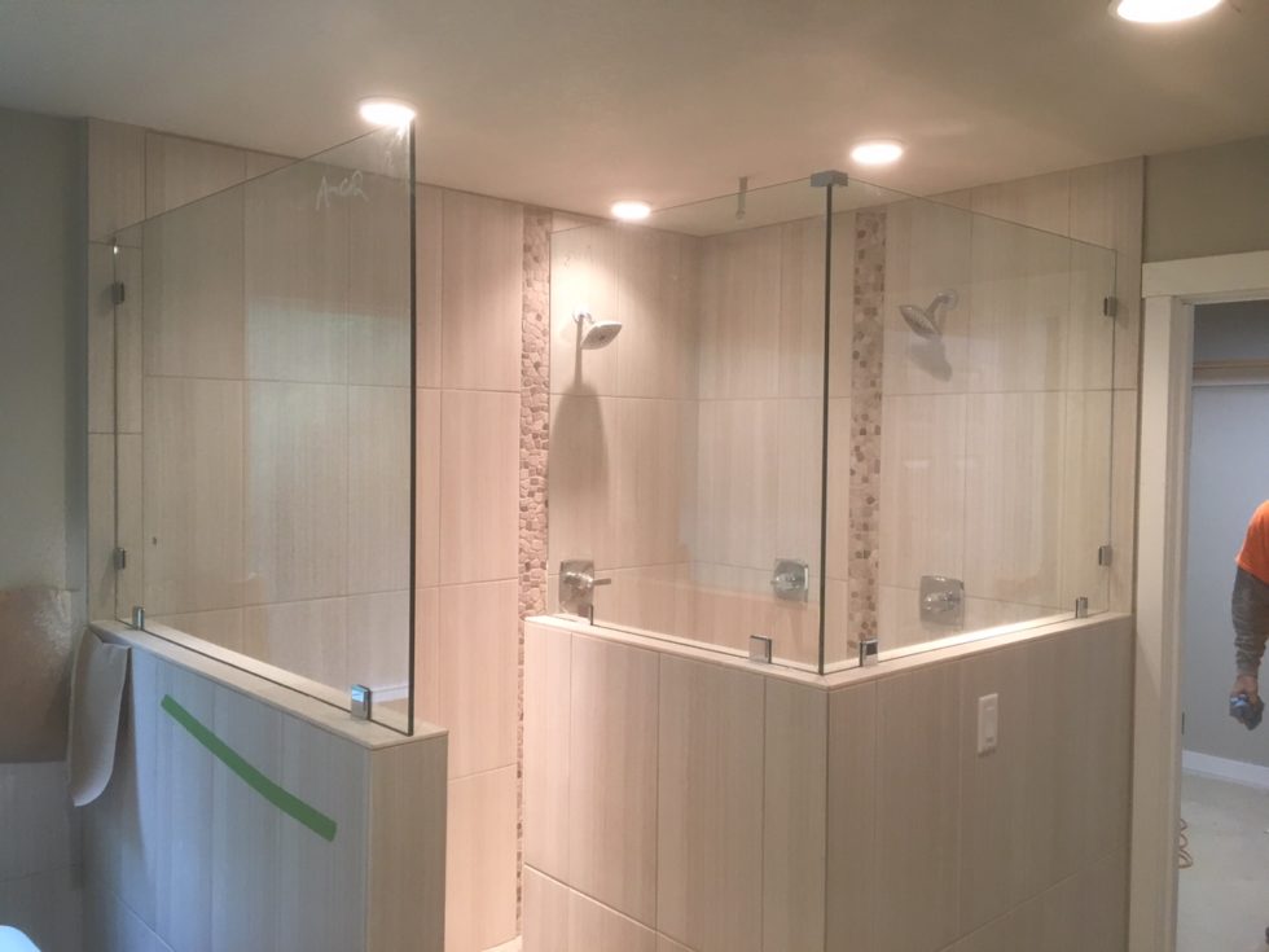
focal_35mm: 29
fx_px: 1063
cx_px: 634
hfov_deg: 61.7
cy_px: 476
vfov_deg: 48.2
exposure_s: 1/30
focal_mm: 4.15
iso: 80
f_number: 2.2
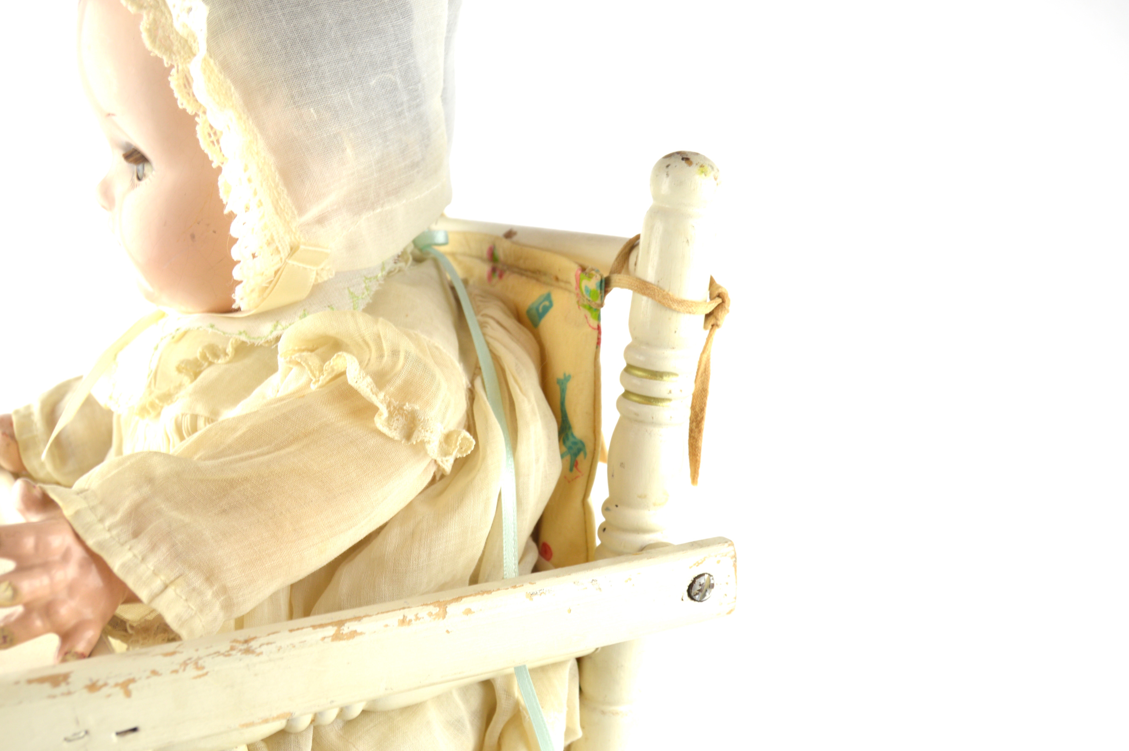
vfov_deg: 30.5
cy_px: 378
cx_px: 602
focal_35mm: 44
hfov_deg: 44.5
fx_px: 1379
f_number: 6.3
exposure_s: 1/25
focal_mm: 26
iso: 100
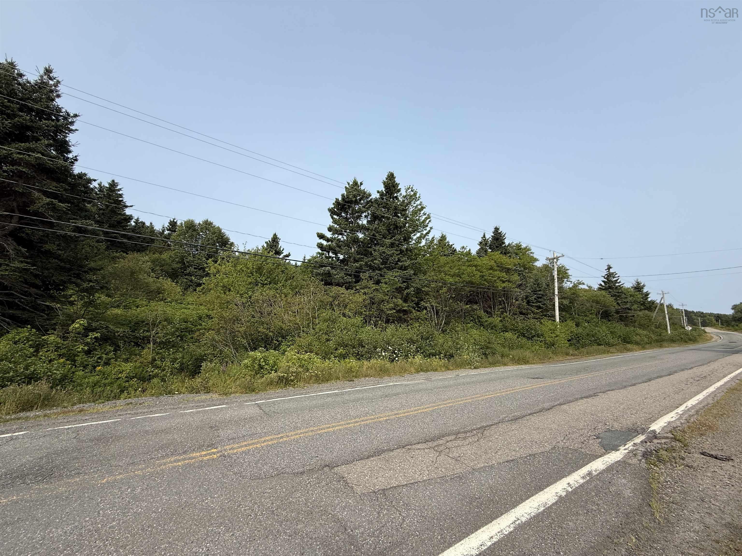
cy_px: 278
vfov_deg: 85.7
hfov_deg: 102.1
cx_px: 371
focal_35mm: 14
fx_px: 300
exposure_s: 1/1368
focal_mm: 2.22
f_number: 2.2
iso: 50
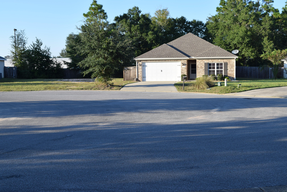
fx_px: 371
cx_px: 144
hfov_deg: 42.3
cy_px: 96
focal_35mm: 46
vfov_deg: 29.0
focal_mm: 31
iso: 200
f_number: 8
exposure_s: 1/250
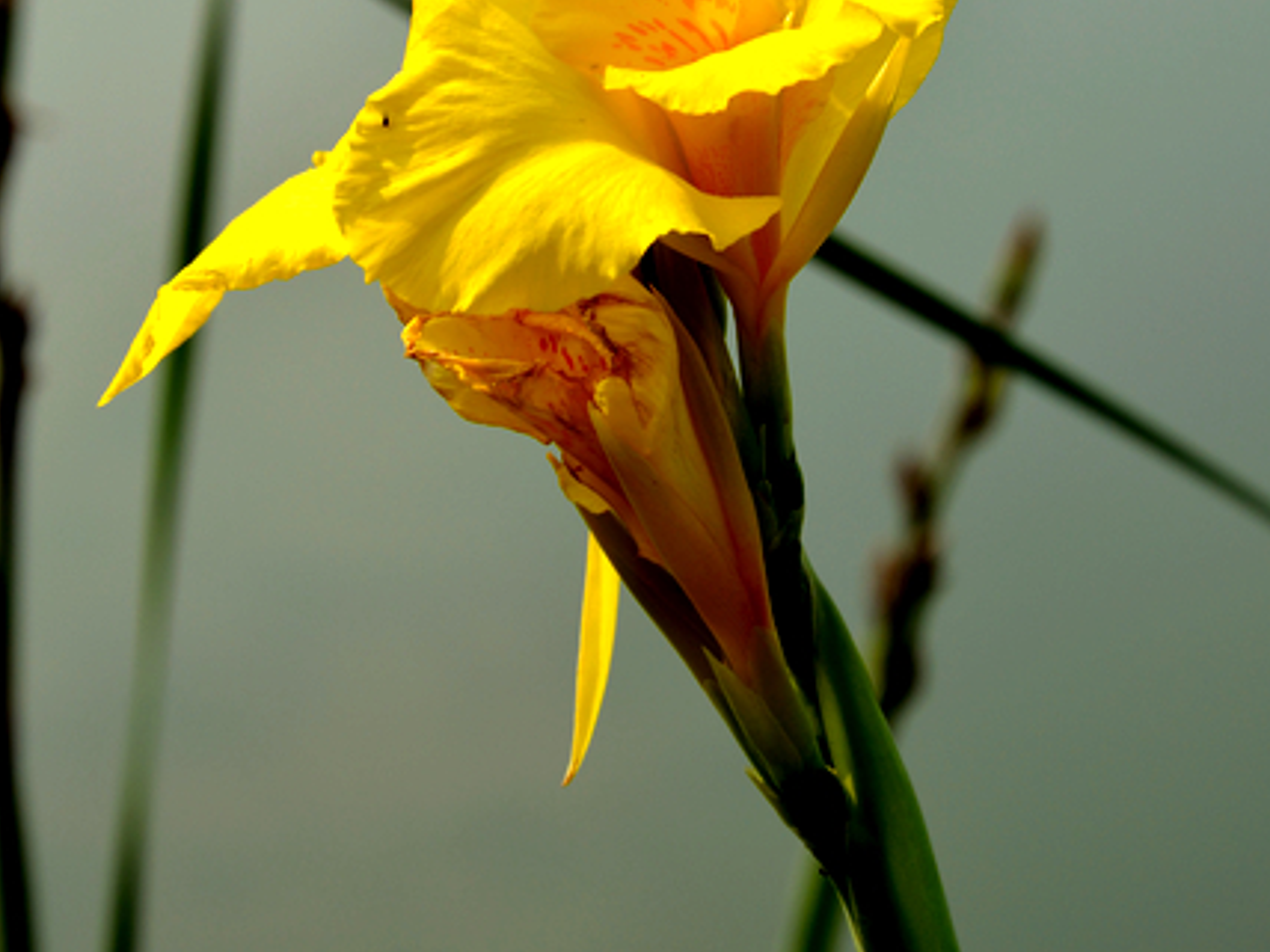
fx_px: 8428
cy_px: 136
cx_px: 634
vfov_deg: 6.5
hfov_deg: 8.6
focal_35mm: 230
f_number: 9
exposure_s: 1/320
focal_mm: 105
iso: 100
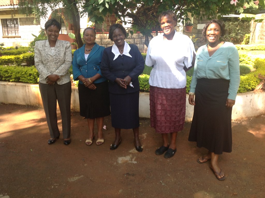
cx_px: 132
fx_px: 268
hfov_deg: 52.7
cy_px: 99
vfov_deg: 40.6
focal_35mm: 35
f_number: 2.4
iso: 50
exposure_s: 1/190
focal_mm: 4.28
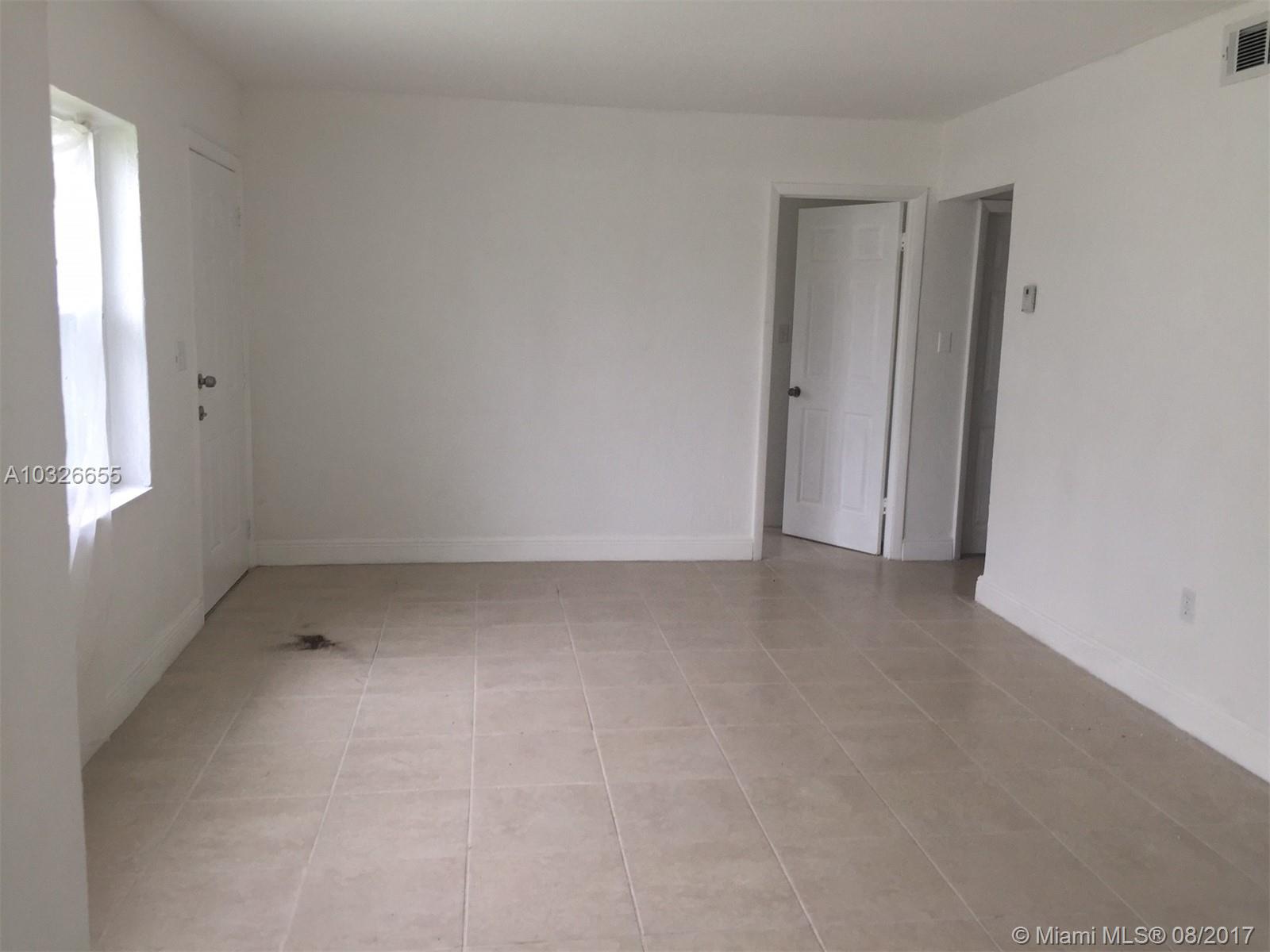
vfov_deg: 48.2
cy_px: 476
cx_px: 635
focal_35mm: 29
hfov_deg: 61.7
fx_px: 1064
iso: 40
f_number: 2.2
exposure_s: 1/120
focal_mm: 4.15
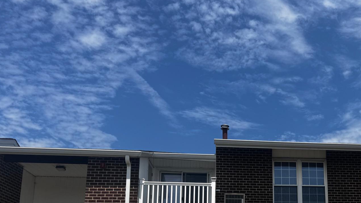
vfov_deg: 26.7
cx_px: 277
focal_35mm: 42
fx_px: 402
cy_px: 205
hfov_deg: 46.4
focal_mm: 6.76
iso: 80
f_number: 1.78
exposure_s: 1/4950
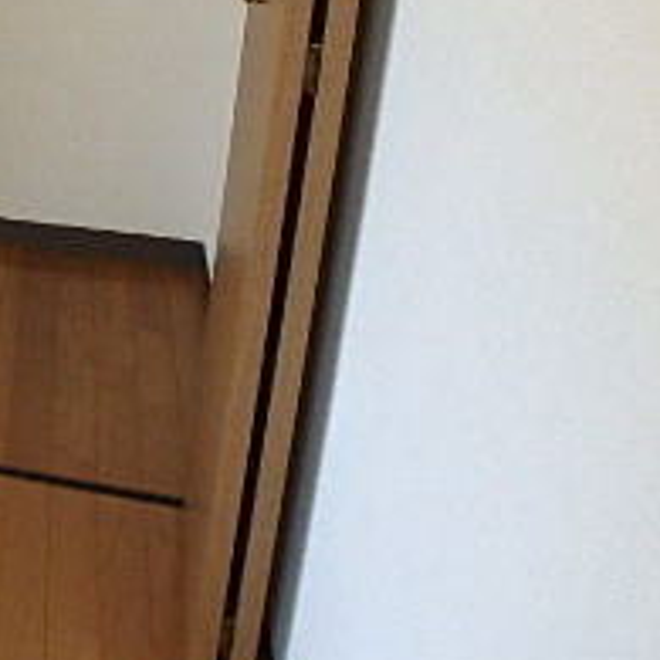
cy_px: -47
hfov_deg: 22.8
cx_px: -338
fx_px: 1316
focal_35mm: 61
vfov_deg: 26.2
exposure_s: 1/60
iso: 200
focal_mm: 3.7
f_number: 3.5
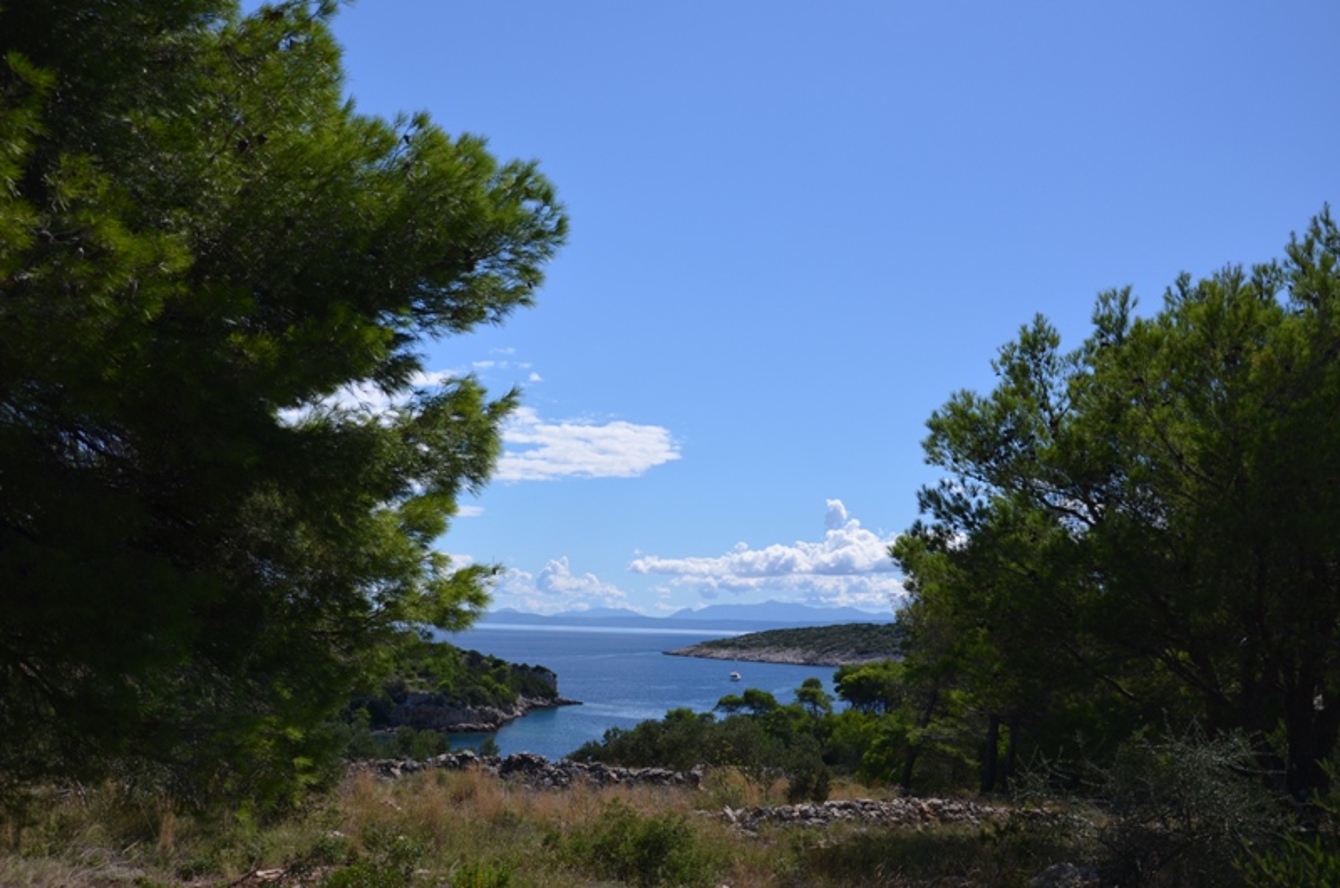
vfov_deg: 35.3
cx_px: 670
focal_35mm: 38
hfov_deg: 51.4
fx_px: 1393
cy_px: 444
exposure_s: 1/250
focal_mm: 25
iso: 125
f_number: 8
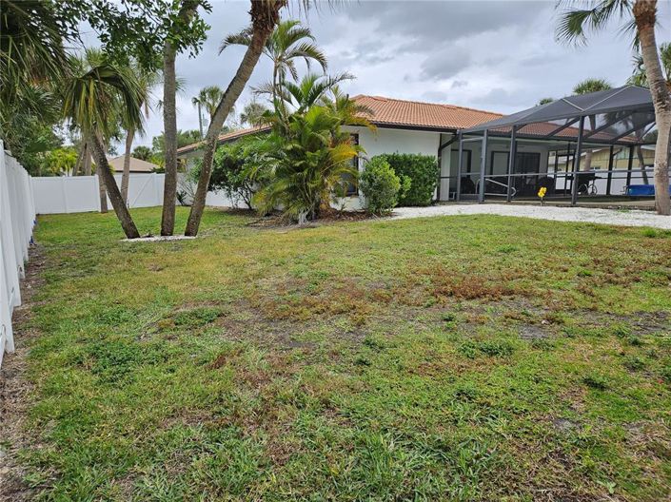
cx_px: 336
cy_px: 251
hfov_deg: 74.0
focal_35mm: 23
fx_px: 446
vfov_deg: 58.8
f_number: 1.8
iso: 25
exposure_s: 1/411
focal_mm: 5.4
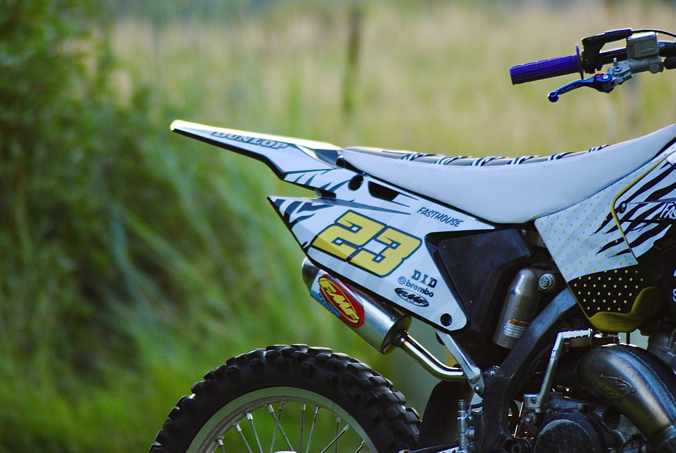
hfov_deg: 5.7
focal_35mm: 360
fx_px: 6768
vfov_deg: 3.8
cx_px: 338
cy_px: 226
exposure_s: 1/125
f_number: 5
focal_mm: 240
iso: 360
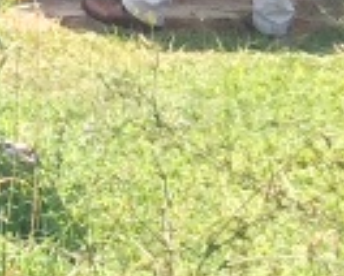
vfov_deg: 7.0
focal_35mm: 219
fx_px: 2233
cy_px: -167
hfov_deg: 7.1
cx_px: -941
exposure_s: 1/684
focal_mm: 4.15
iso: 32
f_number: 2.2
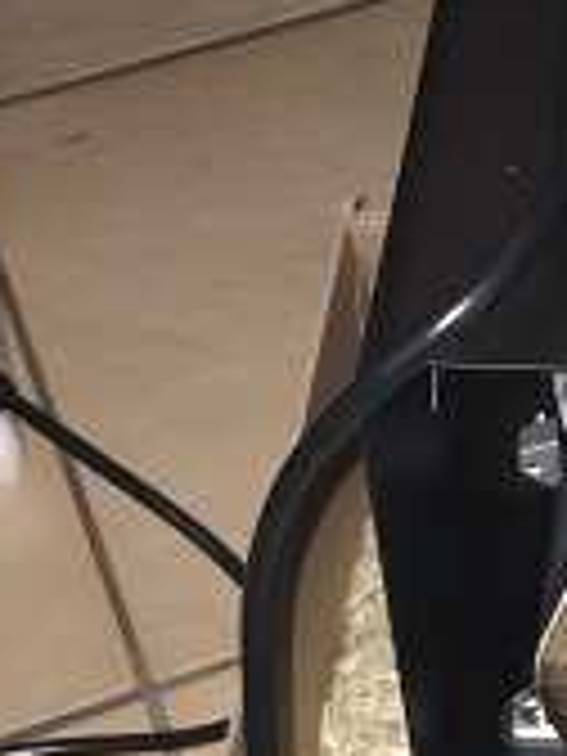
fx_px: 1572
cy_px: 526
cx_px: 662
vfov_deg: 26.8
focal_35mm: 72
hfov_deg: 19.4
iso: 64
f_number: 2.2
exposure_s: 1/17
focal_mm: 4.15
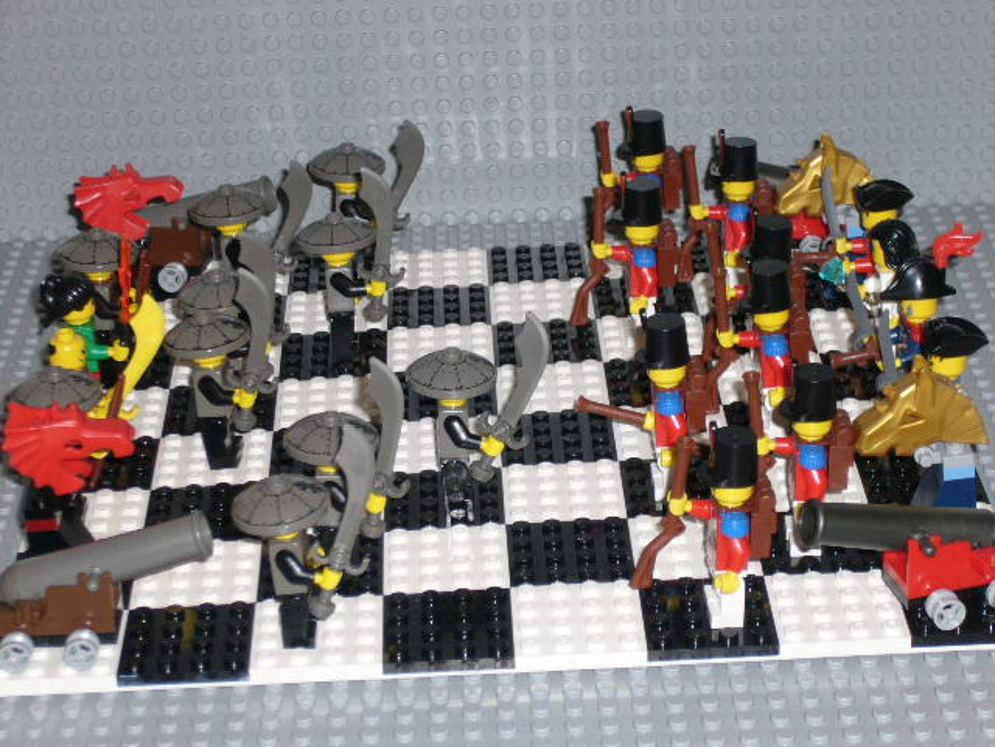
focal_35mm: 97
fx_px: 2788
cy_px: 374
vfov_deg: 15.2
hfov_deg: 20.2
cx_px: 498
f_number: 4.8
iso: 100
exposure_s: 1/60
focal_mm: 16.1
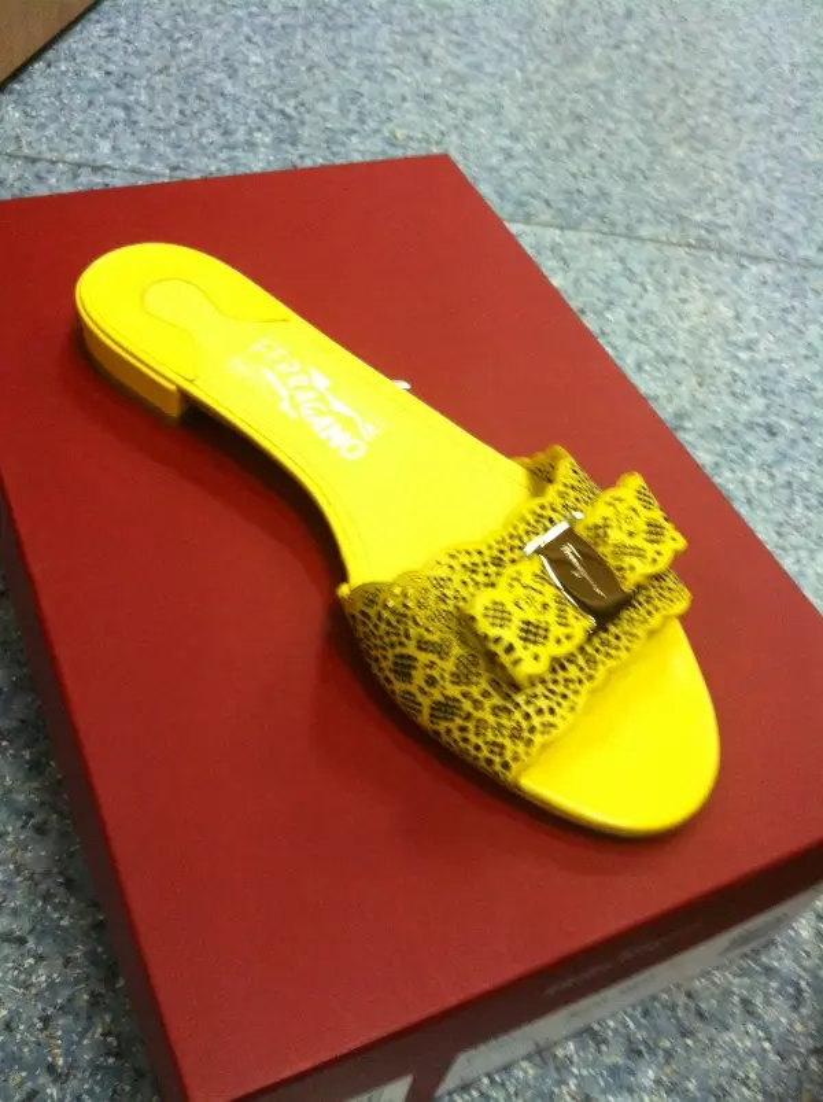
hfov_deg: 40.6
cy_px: 551
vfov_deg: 52.7
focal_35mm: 35
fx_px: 1112
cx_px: 412
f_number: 2.8
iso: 200
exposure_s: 1/15
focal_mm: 3.85
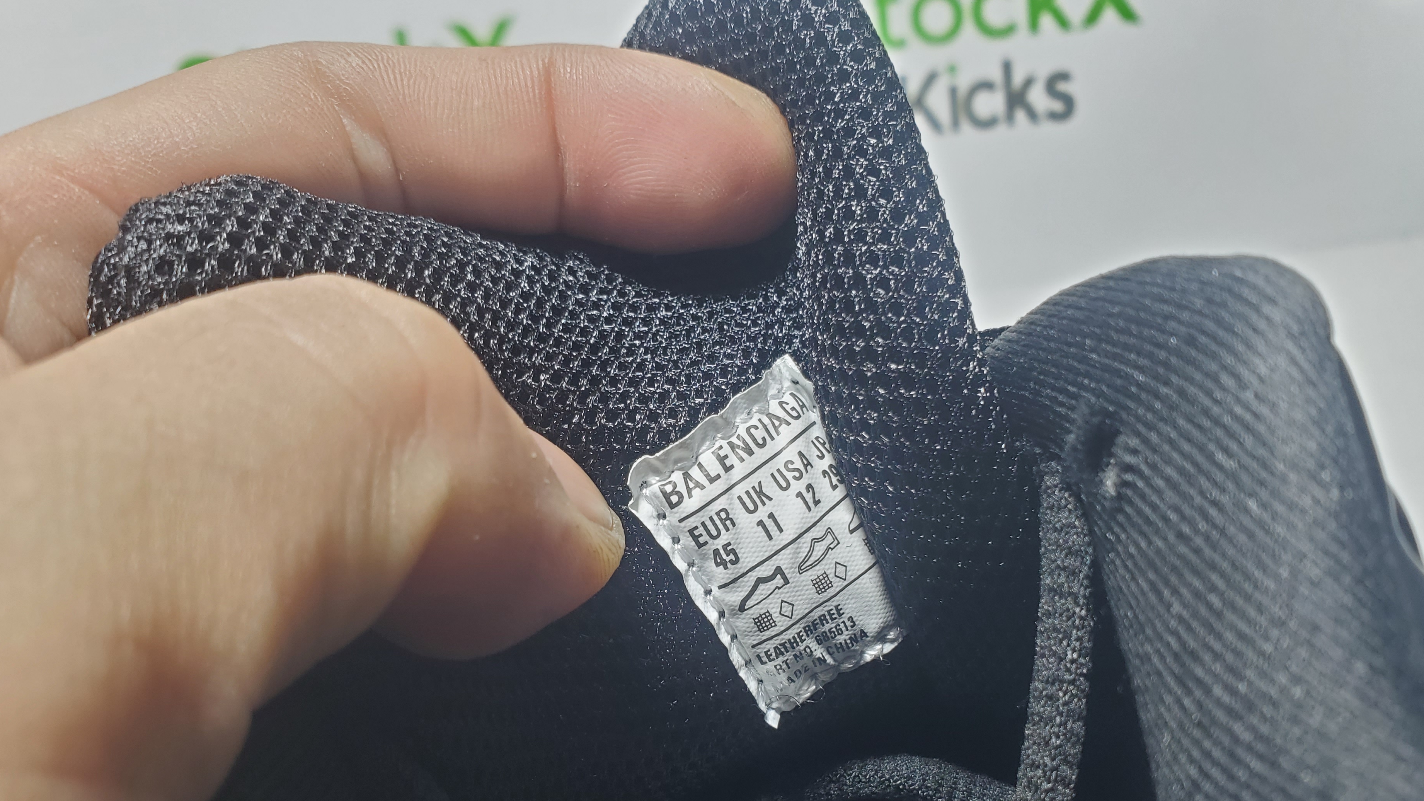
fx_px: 1170
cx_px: 752
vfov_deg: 37.4
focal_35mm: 31
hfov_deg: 62.6
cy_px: 535
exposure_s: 1/71
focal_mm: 4.3
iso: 50
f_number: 2.4
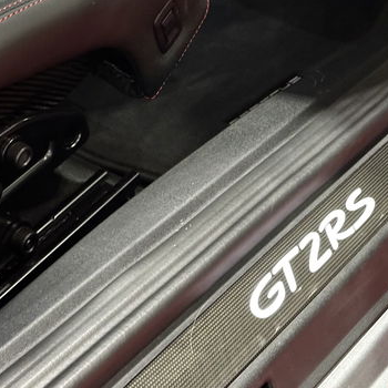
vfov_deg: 18.6
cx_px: 242
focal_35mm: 93
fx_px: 1179
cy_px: 113
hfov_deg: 18.7
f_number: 1.78
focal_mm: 6.86
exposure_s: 1/30
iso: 640
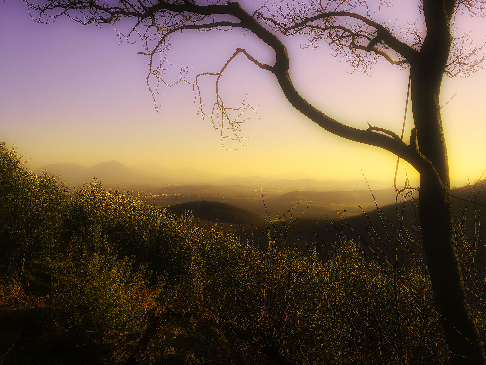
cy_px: 182
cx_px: 243
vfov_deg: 48.2
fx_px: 407
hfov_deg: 61.7
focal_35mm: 29
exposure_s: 1/1261
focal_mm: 4.15
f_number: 2.2
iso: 25
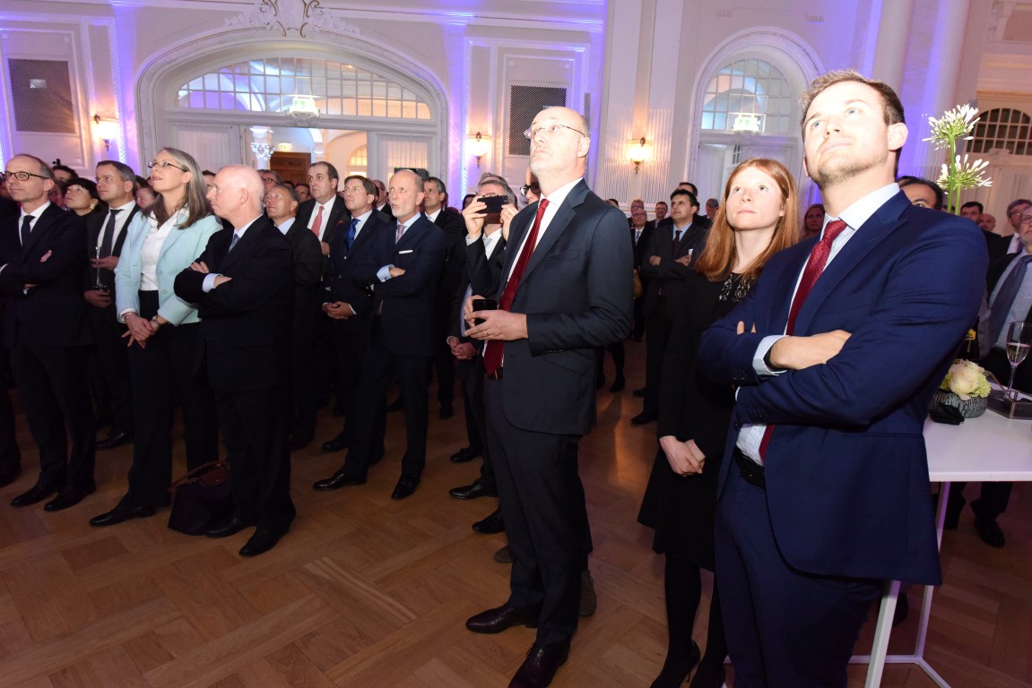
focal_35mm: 21
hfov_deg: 81.2
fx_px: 602
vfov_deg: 59.5
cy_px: 344
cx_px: 516
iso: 5000
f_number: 6.3
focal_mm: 21
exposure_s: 1/50
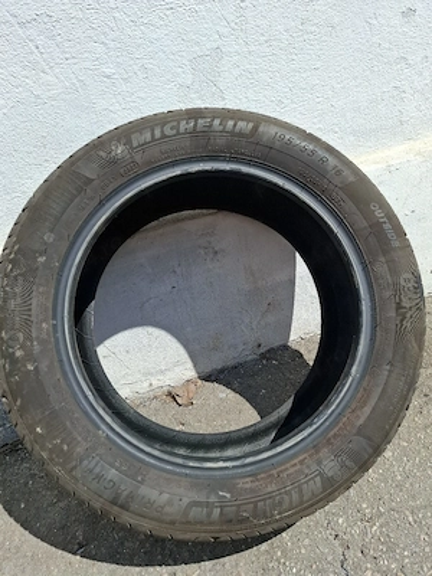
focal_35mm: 23
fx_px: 383
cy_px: 288
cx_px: 216
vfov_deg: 73.9
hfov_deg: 58.9
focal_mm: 5.54
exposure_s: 1/2500
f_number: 1.8
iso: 50
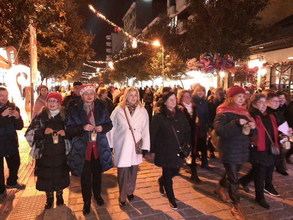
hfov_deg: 69.4
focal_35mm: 25
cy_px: 110
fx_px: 212
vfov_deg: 54.9
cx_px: 146
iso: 800
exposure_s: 1/20
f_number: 2
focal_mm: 4.6
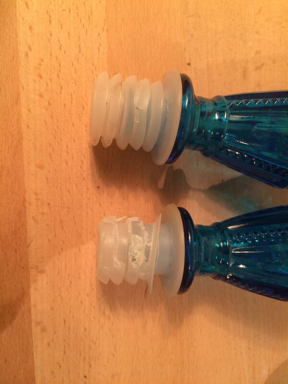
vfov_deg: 61.7
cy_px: 192
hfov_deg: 48.2
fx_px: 322
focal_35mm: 29
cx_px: 144
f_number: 2.2
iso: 100
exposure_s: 1/33
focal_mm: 4.15
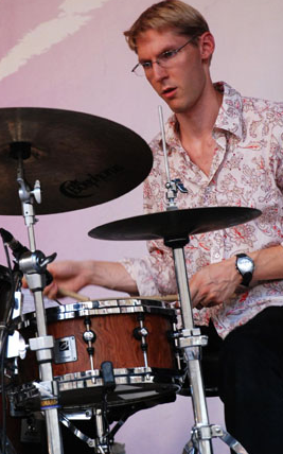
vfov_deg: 13.0
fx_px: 1989
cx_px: 125
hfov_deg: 8.1
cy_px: 226
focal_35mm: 161
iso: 800
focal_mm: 90
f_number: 5.6
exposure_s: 1/50
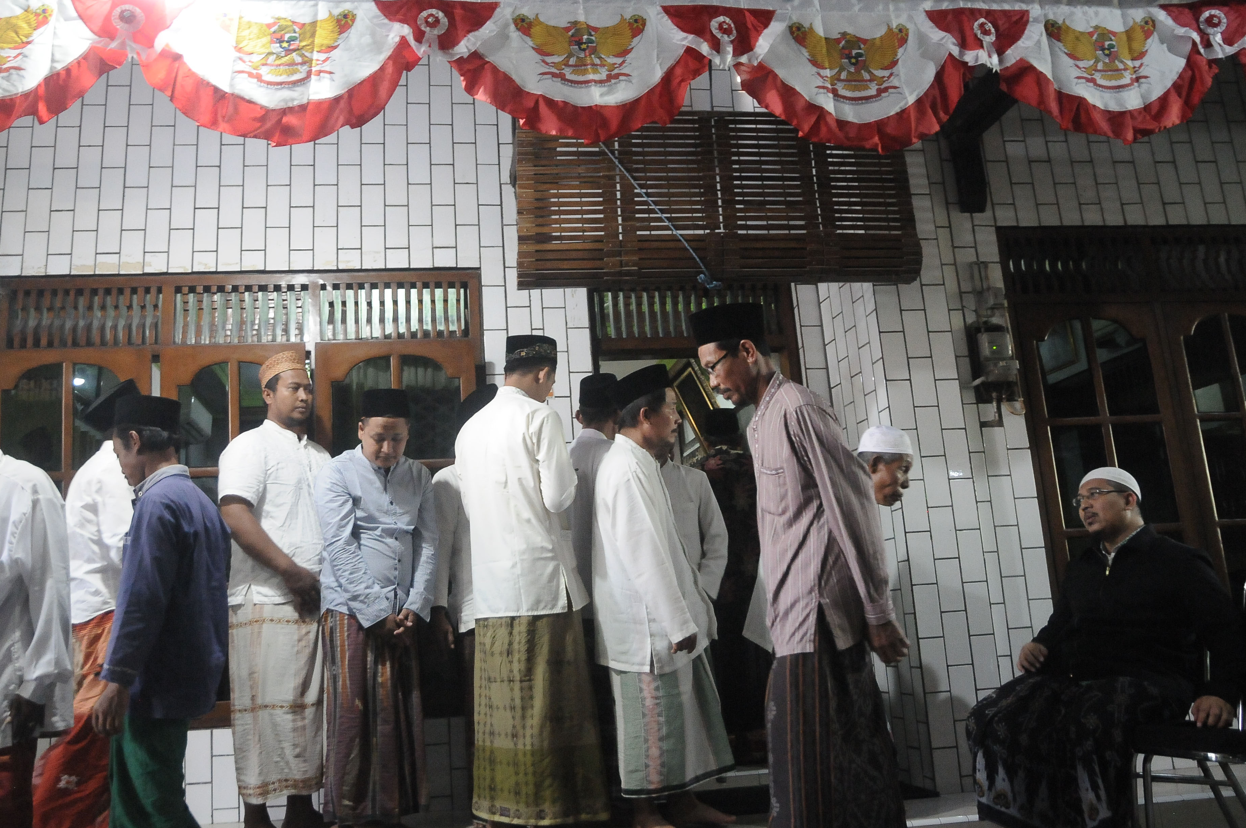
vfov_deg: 46.3
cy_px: 404
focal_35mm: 28
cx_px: 536
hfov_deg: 65.2
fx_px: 968
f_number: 4
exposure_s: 1/60
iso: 2500
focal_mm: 16
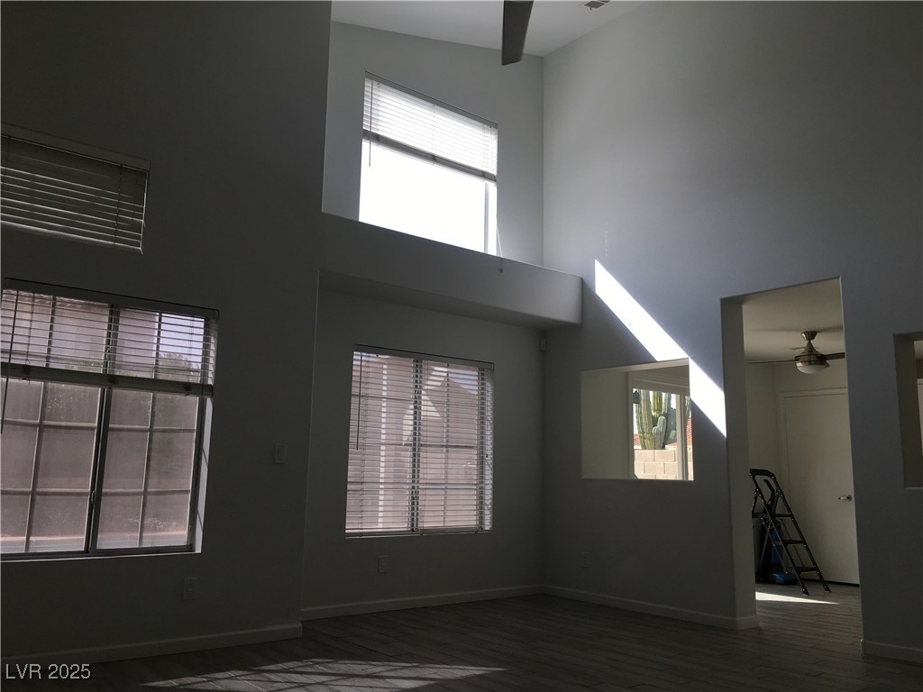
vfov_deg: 48.2
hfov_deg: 61.7
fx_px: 773
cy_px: 346
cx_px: 462
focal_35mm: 29
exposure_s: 1/306
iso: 25
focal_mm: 4.15
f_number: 2.2
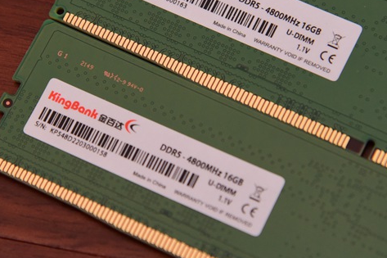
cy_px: 59
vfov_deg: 5.3
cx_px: 142
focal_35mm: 260
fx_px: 2794
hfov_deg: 7.9
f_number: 5.6
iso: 1600
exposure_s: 1/60
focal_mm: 120
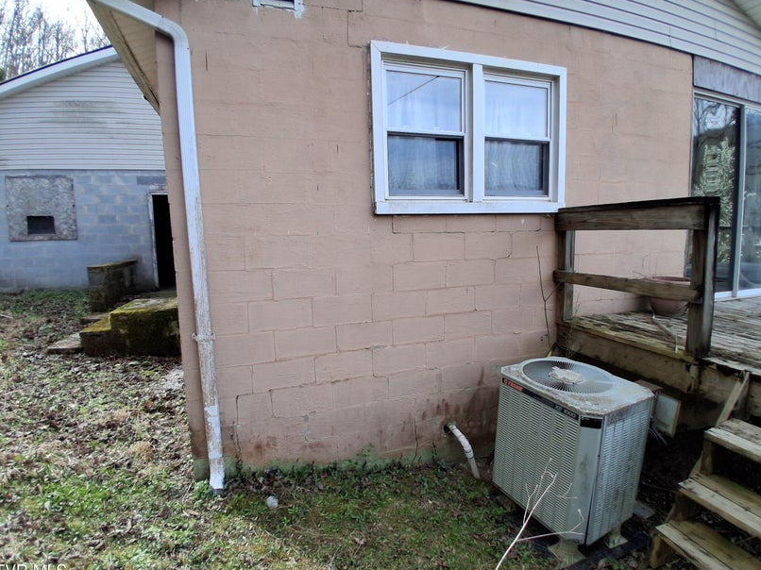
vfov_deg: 71.5
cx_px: 395
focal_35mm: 18
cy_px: 296
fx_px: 396
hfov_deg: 87.7
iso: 50
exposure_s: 1/215
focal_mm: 1.4
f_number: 2.2
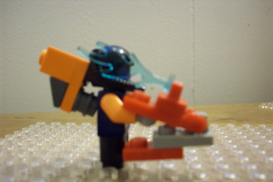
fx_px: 296
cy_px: 103
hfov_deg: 49.6
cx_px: 138
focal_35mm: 39
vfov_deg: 34.2
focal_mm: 6.2
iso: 200
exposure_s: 1/8
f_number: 2.8
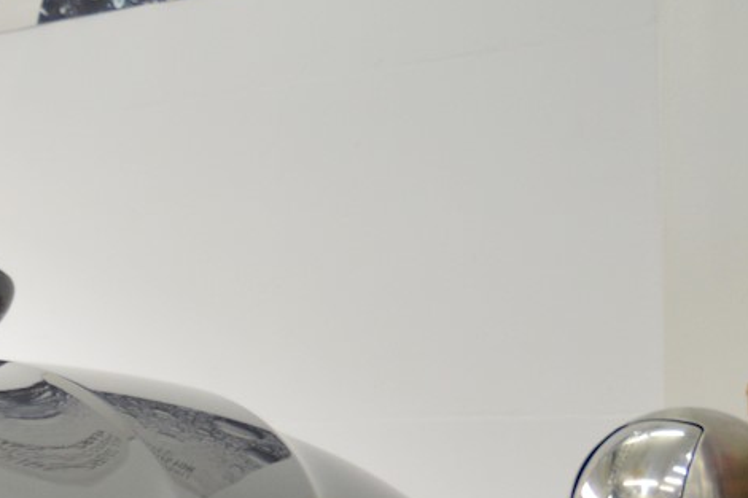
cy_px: 798
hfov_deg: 12.7
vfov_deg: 9.0
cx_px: -619
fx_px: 3053
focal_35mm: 147
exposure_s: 1/80
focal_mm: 24
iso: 400
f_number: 4
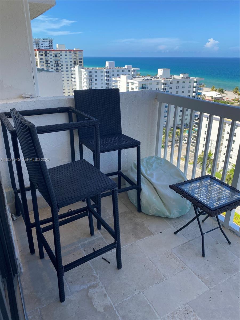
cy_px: 160
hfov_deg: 53.1
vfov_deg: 67.3
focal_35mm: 26
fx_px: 240
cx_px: 120
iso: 32
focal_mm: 4.25
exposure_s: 1/1232
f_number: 1.8
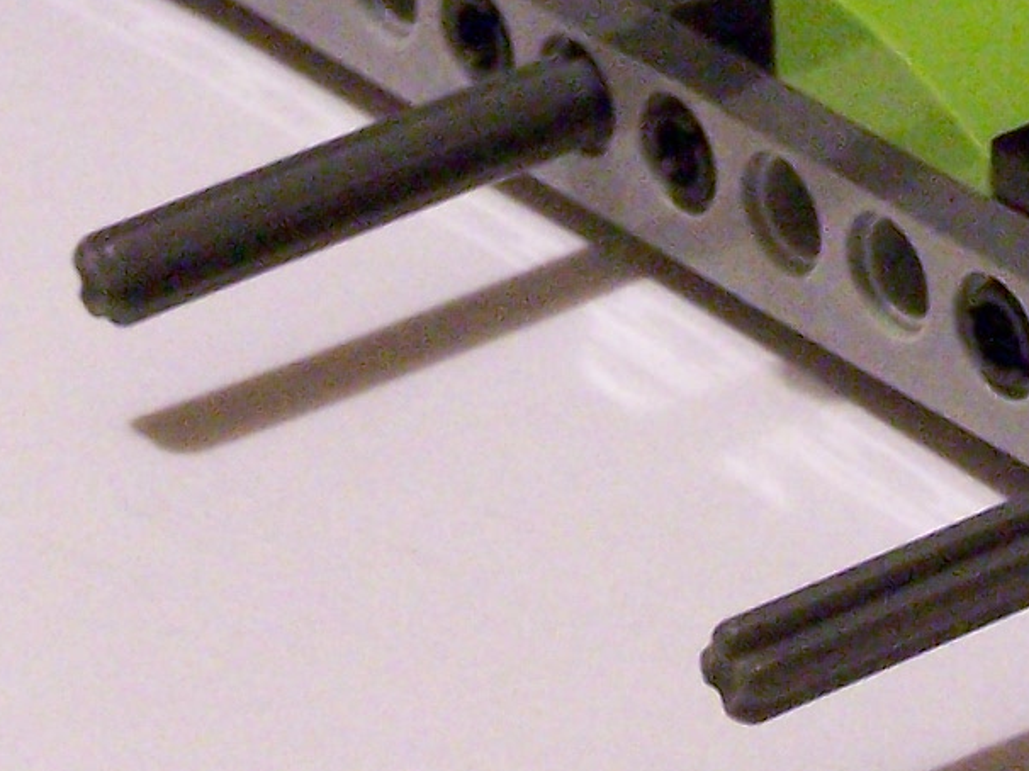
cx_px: 1414
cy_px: -307
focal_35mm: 319
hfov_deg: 6.2
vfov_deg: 4.6
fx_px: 9479
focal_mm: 12.4
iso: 400
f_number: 3.2
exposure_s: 1/15
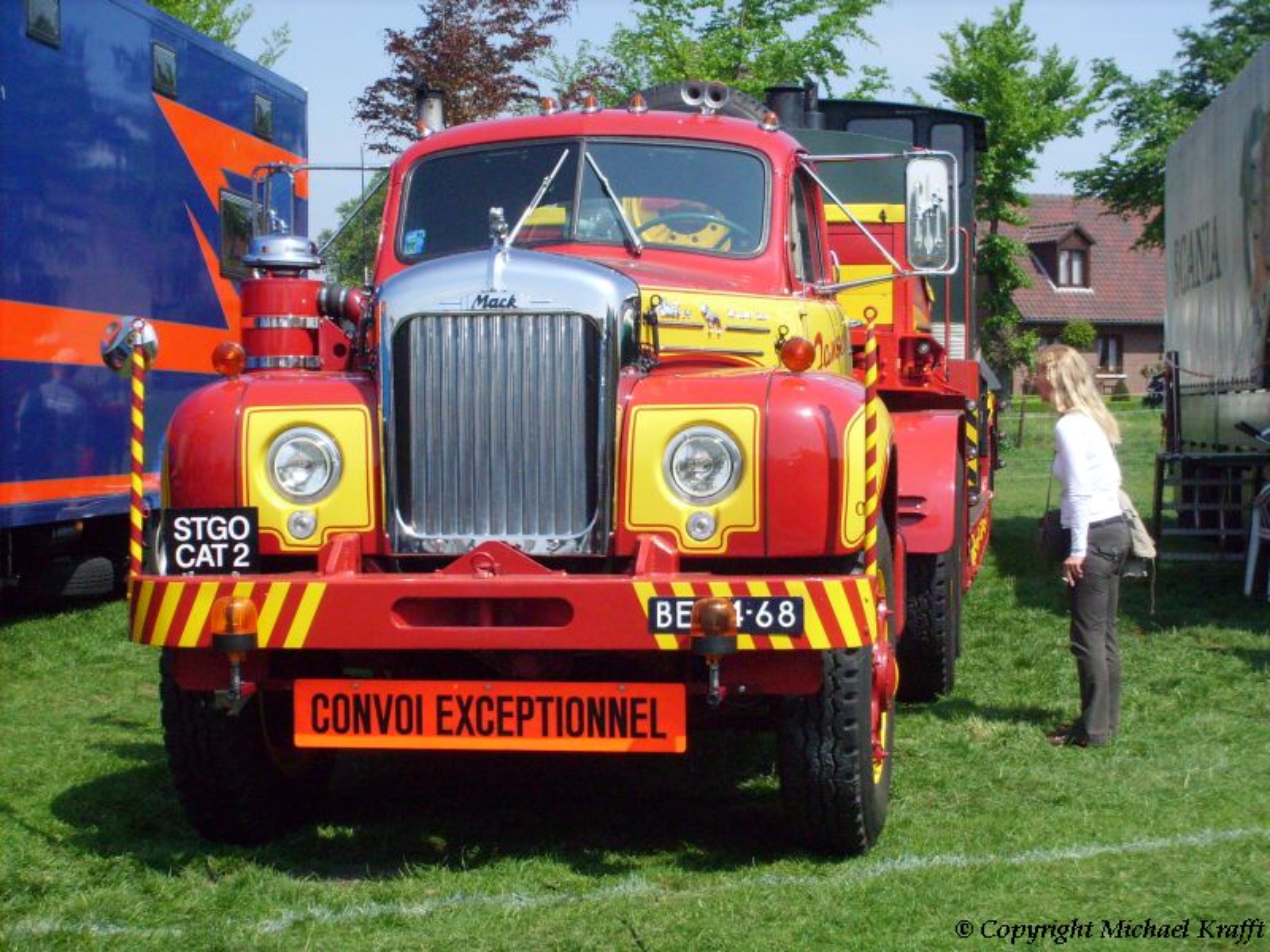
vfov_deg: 20.4
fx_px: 2642
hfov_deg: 27.0
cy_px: 476
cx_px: 635
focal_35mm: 72
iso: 200
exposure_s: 1/350
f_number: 9.8
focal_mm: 12
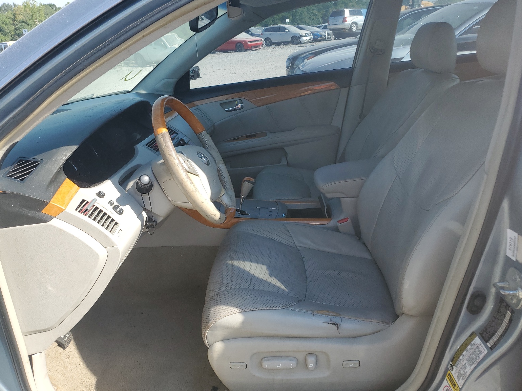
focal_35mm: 27
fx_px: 407
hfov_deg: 65.3
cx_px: 262
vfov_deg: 51.4
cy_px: 199
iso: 50
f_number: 1.5
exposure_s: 1/1111
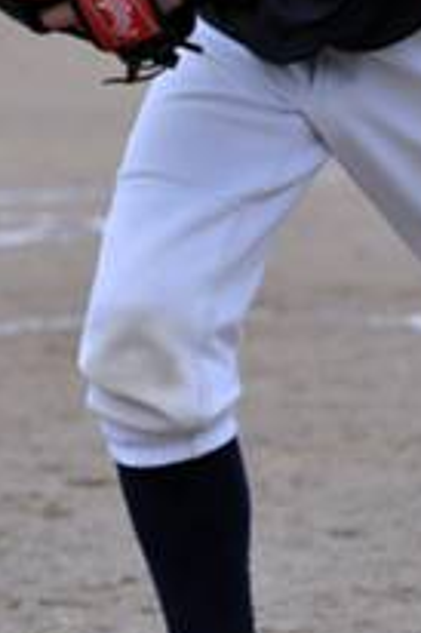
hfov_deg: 3.0
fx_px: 8170
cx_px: 180
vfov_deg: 4.4
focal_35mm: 465
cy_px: 89
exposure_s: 1/1250
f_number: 4.8
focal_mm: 100
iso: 800
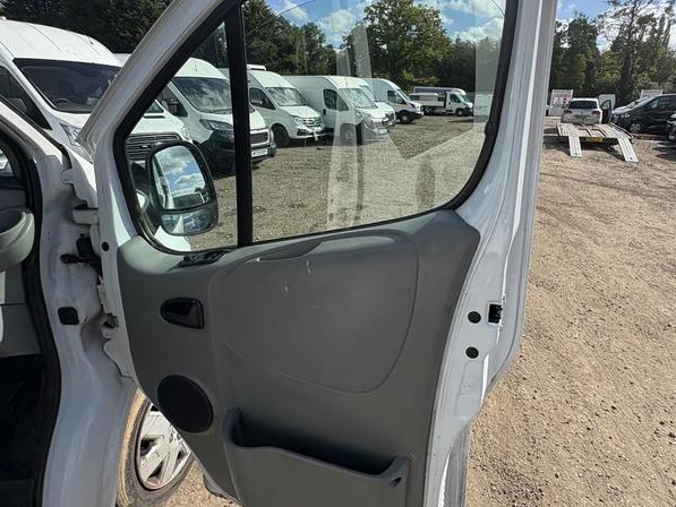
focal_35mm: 21
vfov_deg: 63.4
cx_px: 388
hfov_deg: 78.5
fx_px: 410
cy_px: 234
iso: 64
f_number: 2.2
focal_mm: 2.22
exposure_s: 1/1637
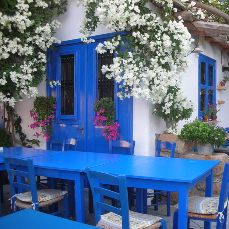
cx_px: 153
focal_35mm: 42
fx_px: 314
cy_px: 115
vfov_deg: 40.0
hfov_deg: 39.6
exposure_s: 1/51
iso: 50
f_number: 3
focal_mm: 5.8
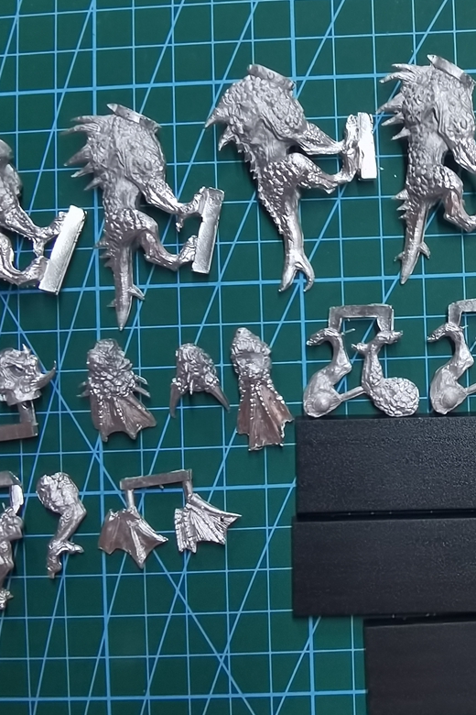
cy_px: 357
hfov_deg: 35.5
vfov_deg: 51.9
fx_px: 734
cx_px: 328
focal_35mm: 37
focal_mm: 2.26
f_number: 2.2
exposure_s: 1/25
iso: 320
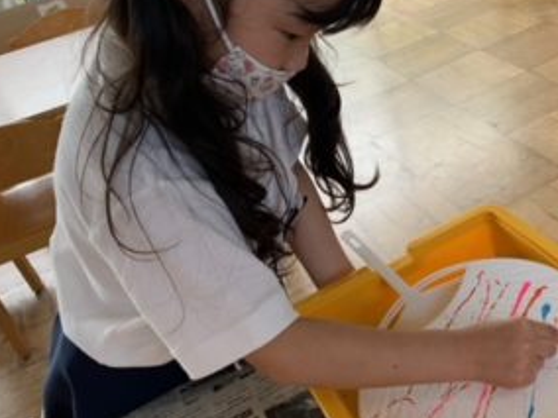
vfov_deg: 32.8
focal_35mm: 44
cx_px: 434
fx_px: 709
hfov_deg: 41.4
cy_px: 183
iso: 25
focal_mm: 4.25
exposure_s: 1/122
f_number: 1.8
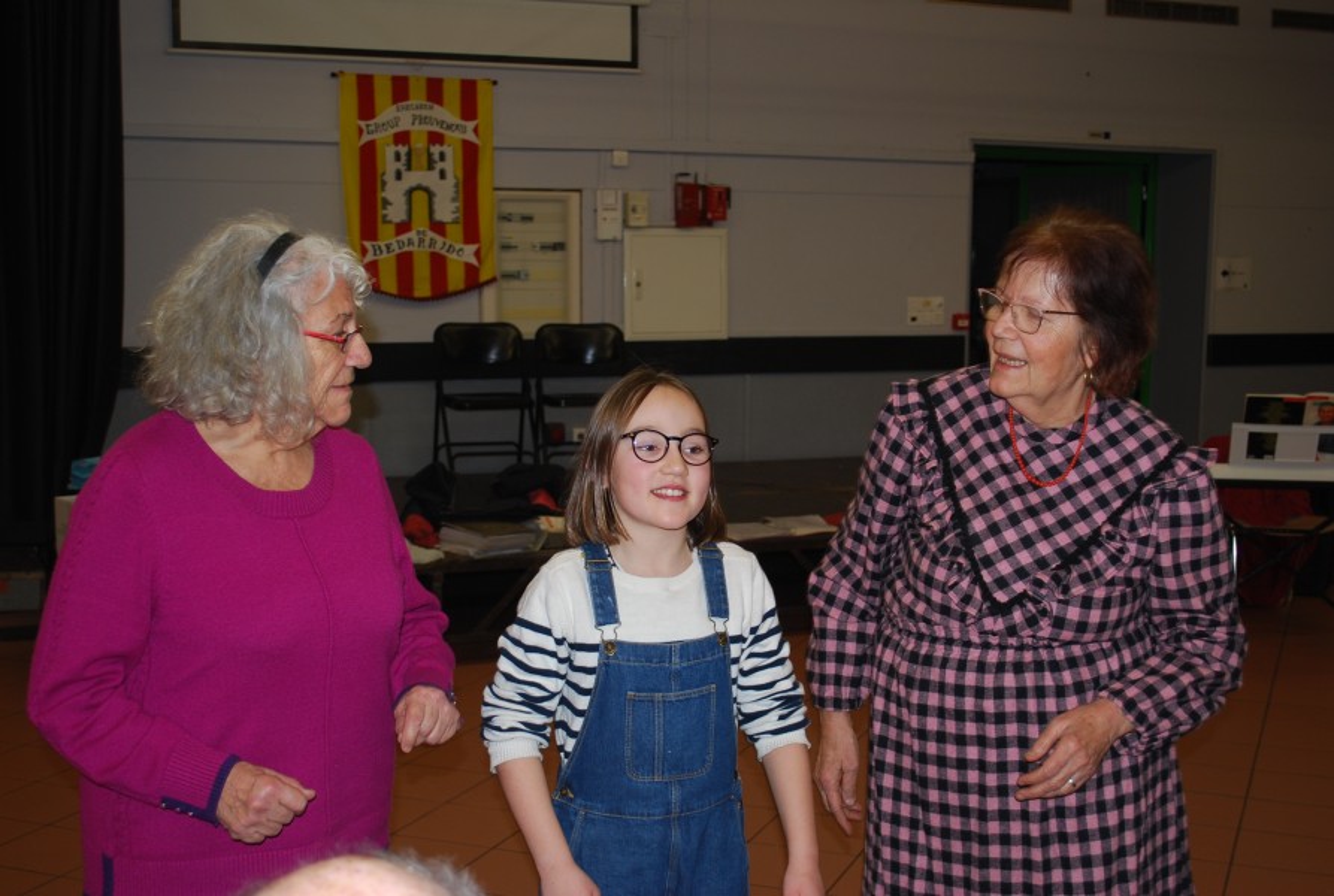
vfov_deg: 28.2
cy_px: 448
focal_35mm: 48
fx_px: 1783
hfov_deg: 41.0
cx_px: 667
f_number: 4.8
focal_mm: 32
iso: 200
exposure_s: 1/60
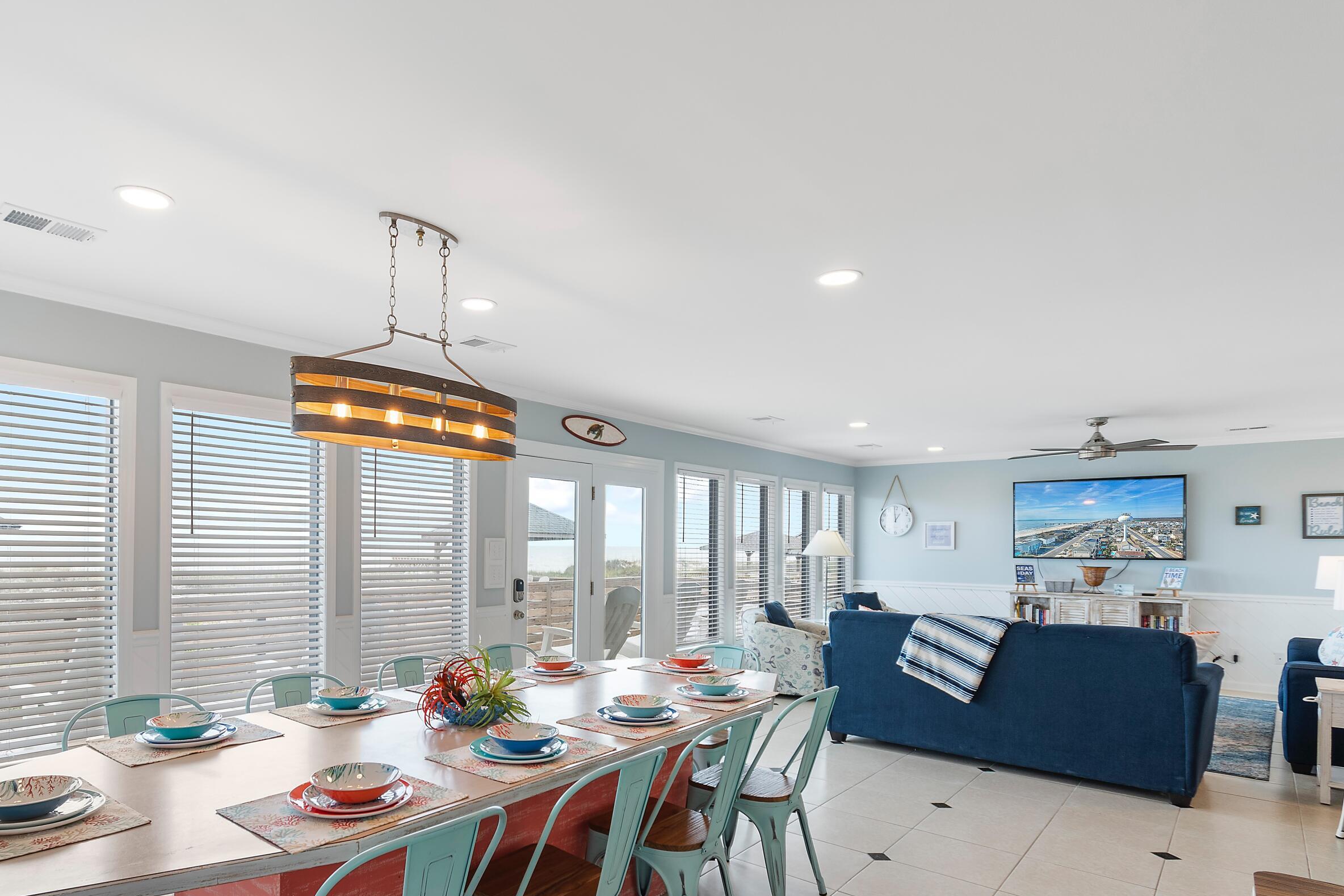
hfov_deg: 85.9
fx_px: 709
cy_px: 566
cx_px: 543
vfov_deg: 63.5
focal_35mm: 19
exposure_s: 1/20
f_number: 4.5
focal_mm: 10
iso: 100
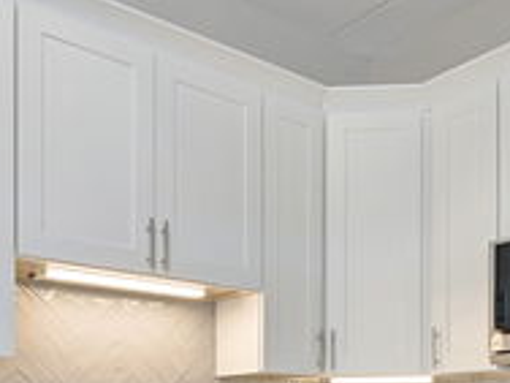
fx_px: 722
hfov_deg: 38.8
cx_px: 301
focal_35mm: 49
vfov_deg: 27.0
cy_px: 432
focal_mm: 20
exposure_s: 1/25
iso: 320
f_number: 9
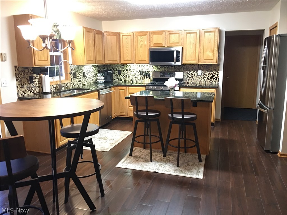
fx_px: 240
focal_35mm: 29
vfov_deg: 48.2
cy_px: 108
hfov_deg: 61.7
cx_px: 144
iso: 64
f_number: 2.2
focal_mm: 4.15
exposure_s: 1/4
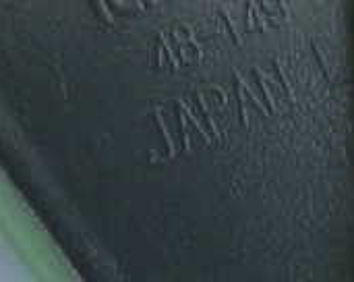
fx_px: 1077
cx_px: 222
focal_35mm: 103
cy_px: 52
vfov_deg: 14.8
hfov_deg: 18.6
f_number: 2.3
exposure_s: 1/30
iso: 800
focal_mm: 5.4
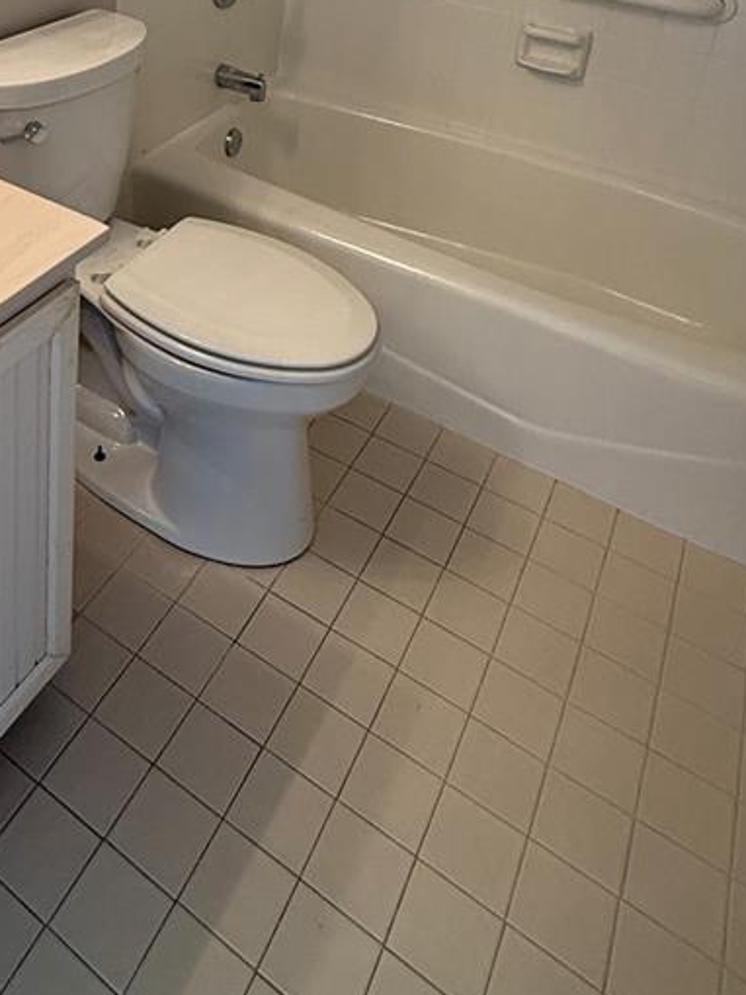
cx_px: 152
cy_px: 23
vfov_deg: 47.1
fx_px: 948
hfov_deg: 41.2
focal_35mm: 33
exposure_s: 1/60
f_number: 2.2
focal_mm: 2.22
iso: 200
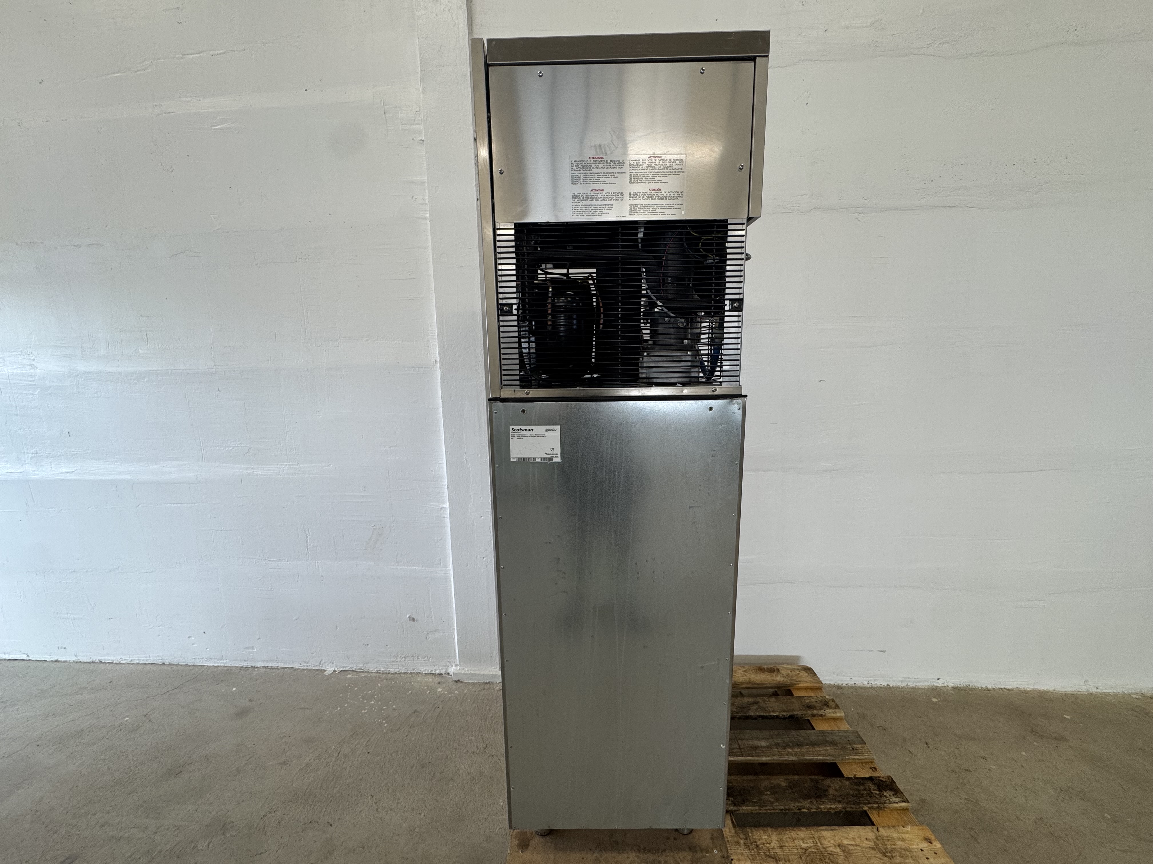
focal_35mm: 14
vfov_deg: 85.7
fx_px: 466
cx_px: 576
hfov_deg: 102.1
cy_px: 432
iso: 100
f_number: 2.2
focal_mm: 2.22
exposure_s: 1/100
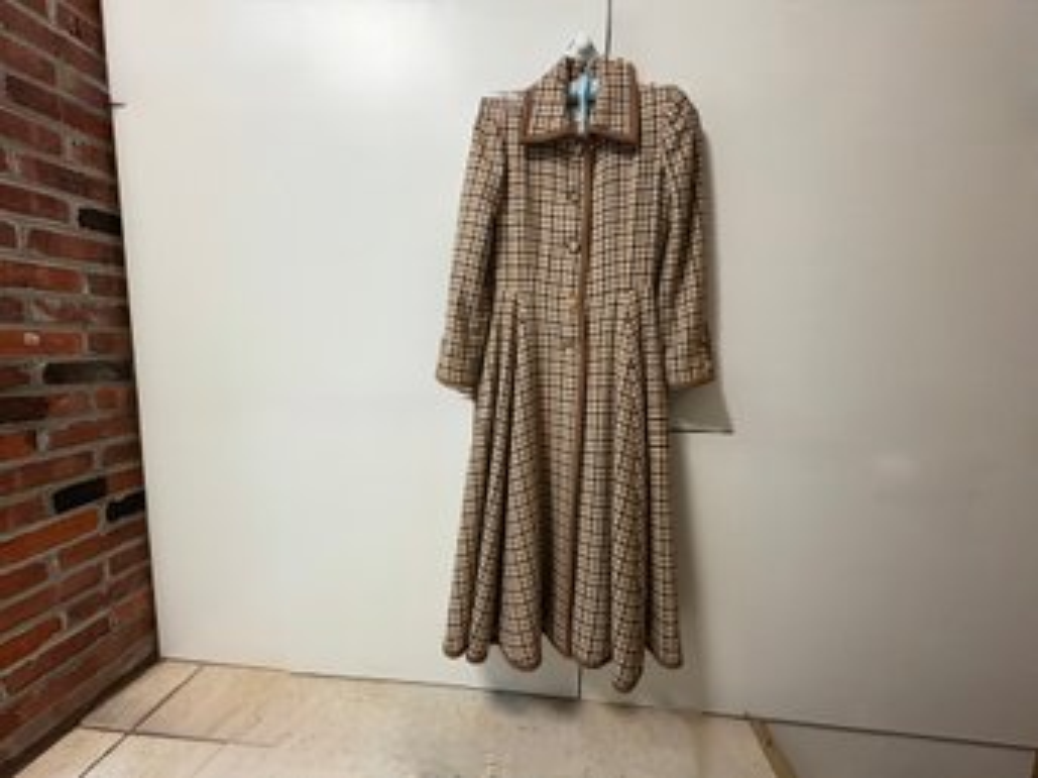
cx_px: 519
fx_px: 420
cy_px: 389
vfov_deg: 85.6
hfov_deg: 102.1
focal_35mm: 14
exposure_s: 1/60
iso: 250
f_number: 2.2
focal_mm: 2.22
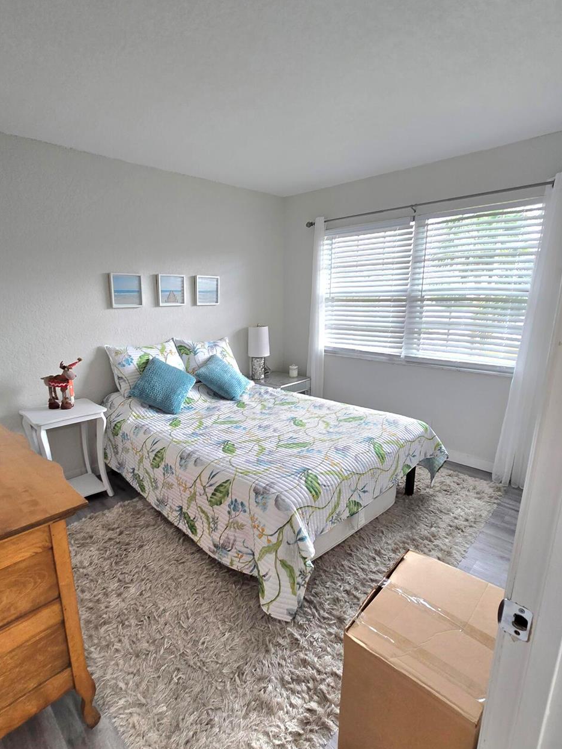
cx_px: 249
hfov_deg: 77.8
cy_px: 390
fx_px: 346
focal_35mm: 16
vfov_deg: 94.4
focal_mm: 2.2
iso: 100
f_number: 2.2
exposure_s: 1/60.2
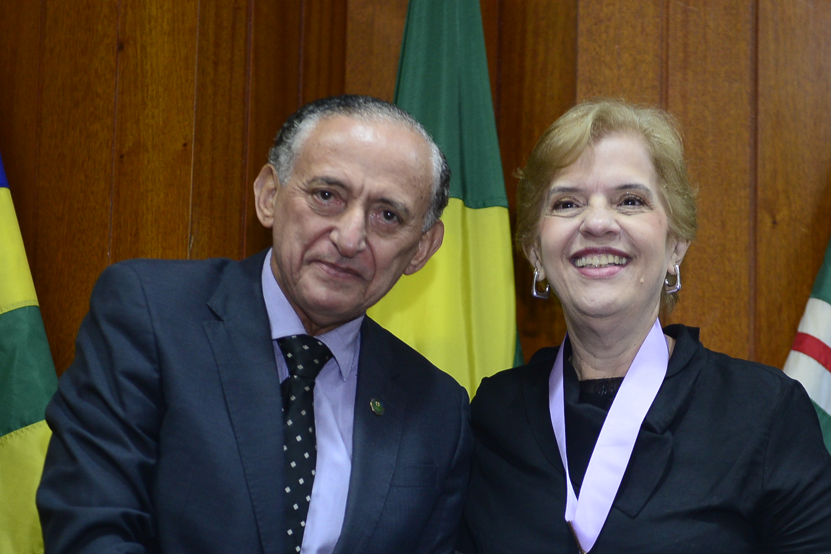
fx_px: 2447
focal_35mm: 106
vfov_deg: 12.9
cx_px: 466
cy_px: 463
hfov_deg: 19.3
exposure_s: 1/125
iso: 1600
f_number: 4
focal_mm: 62
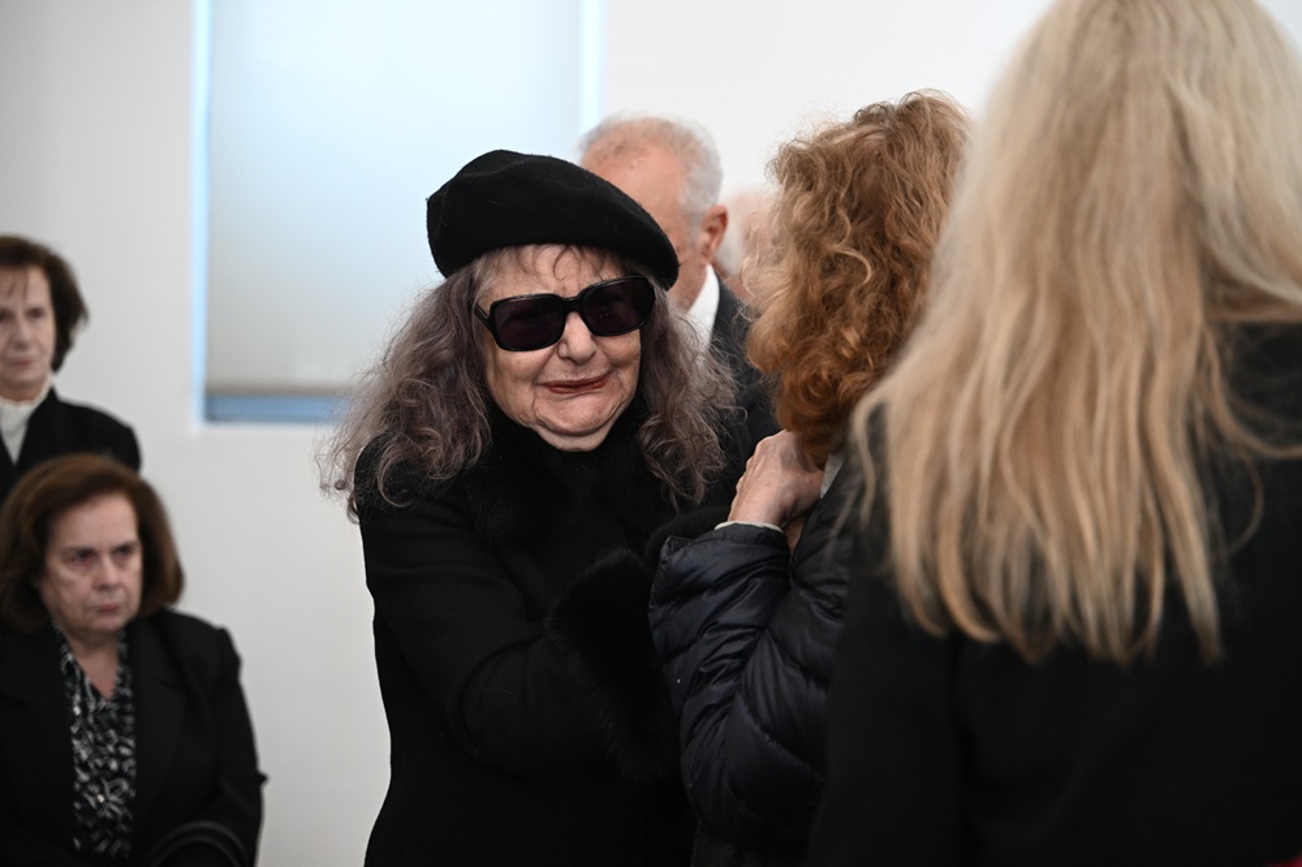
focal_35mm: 75
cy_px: 434
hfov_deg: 27.0
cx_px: 651
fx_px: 2711
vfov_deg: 18.2
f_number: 3.2
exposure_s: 1/250
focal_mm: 75
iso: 3200
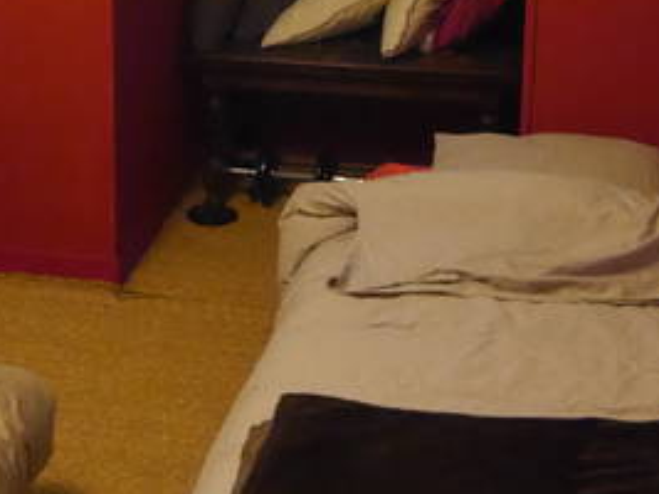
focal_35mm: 83
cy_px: 64
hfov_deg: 23.5
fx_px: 1579
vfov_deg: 17.5
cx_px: 249
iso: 3200
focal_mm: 14
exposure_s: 1/20
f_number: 3.5
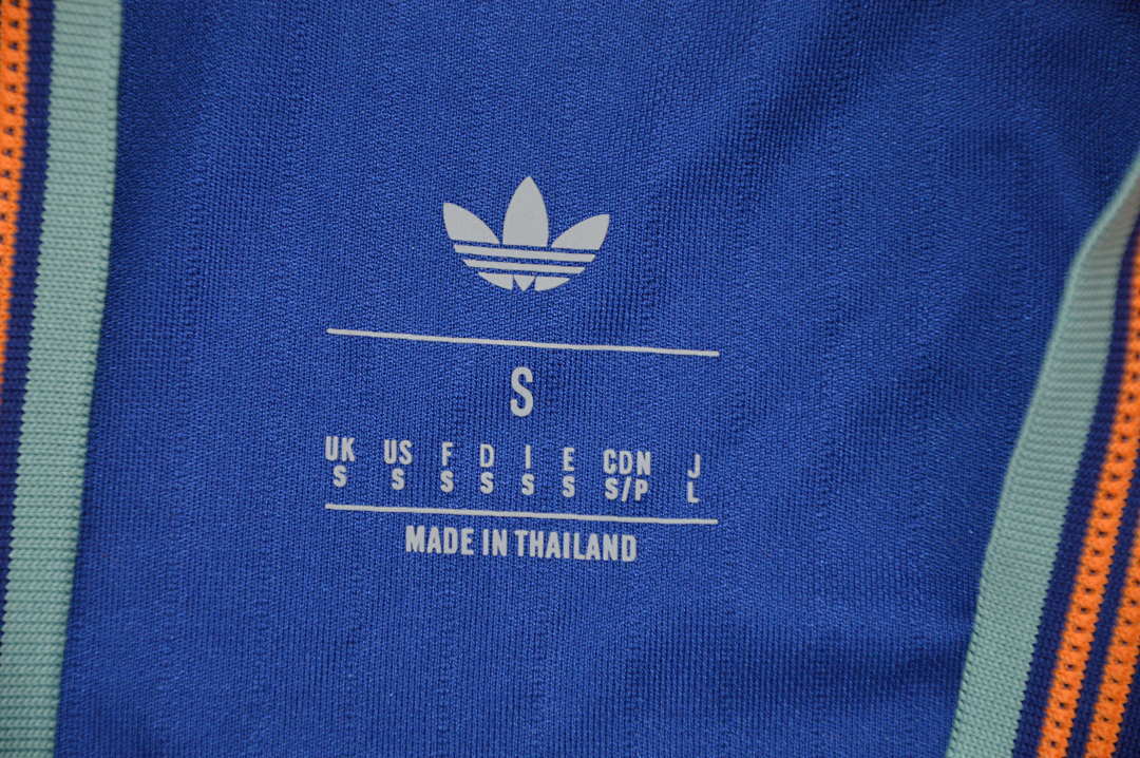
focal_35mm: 158
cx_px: 570
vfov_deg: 8.7
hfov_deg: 13.1
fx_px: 4983
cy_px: 379
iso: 400
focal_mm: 105
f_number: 5.6
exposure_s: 1/160
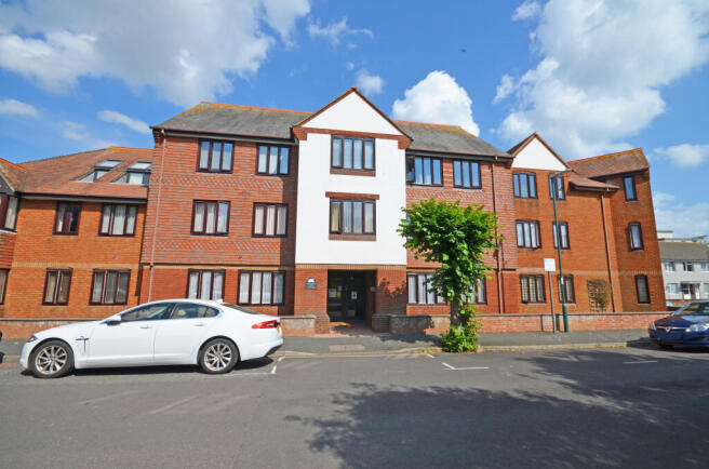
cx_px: 354
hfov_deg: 100.5
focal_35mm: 15
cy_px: 234
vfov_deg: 77.0
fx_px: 295
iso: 100
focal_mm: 10
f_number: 9
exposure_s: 1/320
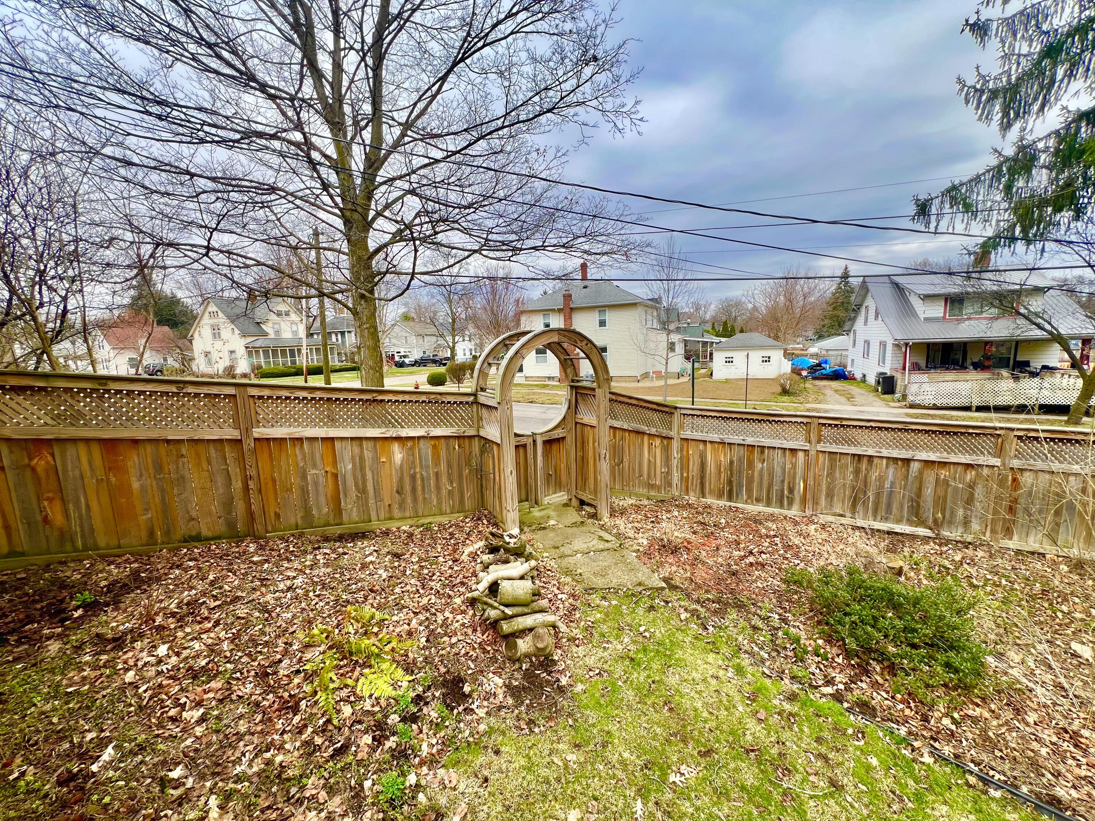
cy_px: 410
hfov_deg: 106.2
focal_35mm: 13
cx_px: 548
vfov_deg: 89.9
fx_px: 411
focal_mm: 1.57
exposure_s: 1/708
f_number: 1.8
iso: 32
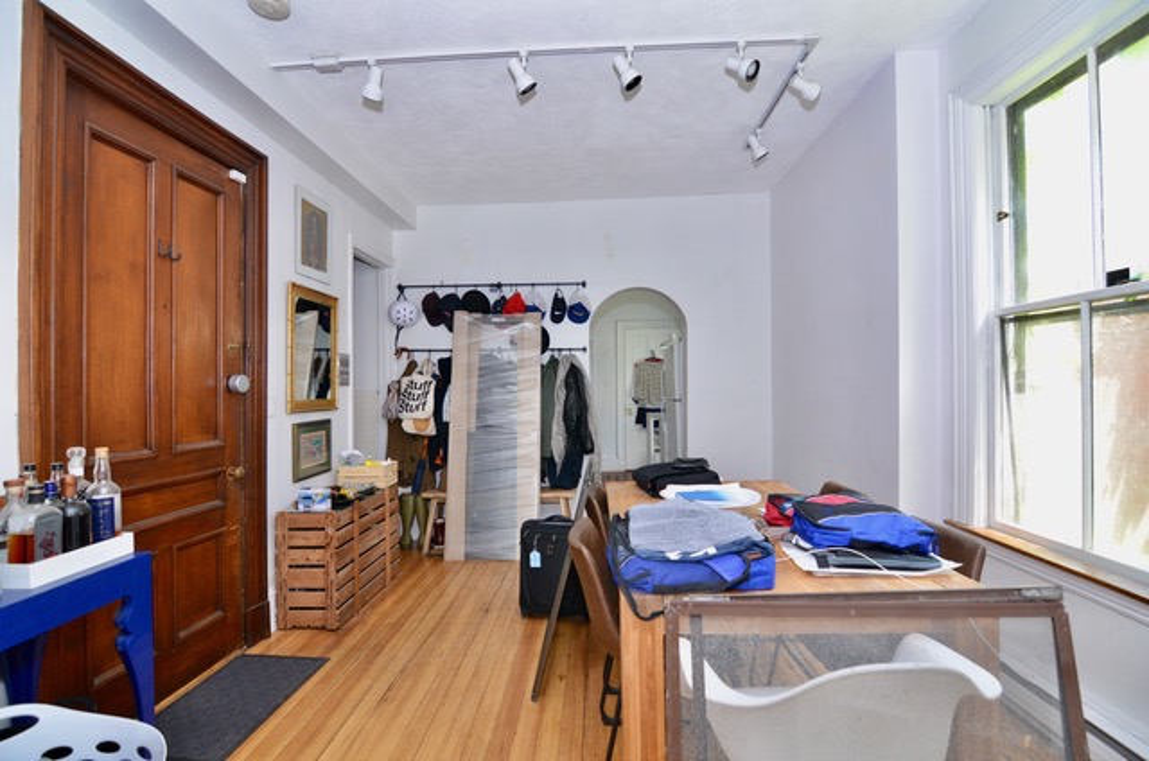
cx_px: 574
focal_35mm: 16
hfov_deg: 95.1
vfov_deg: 71.8
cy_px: 380
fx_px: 526
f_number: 4
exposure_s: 1/60
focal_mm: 11
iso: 640
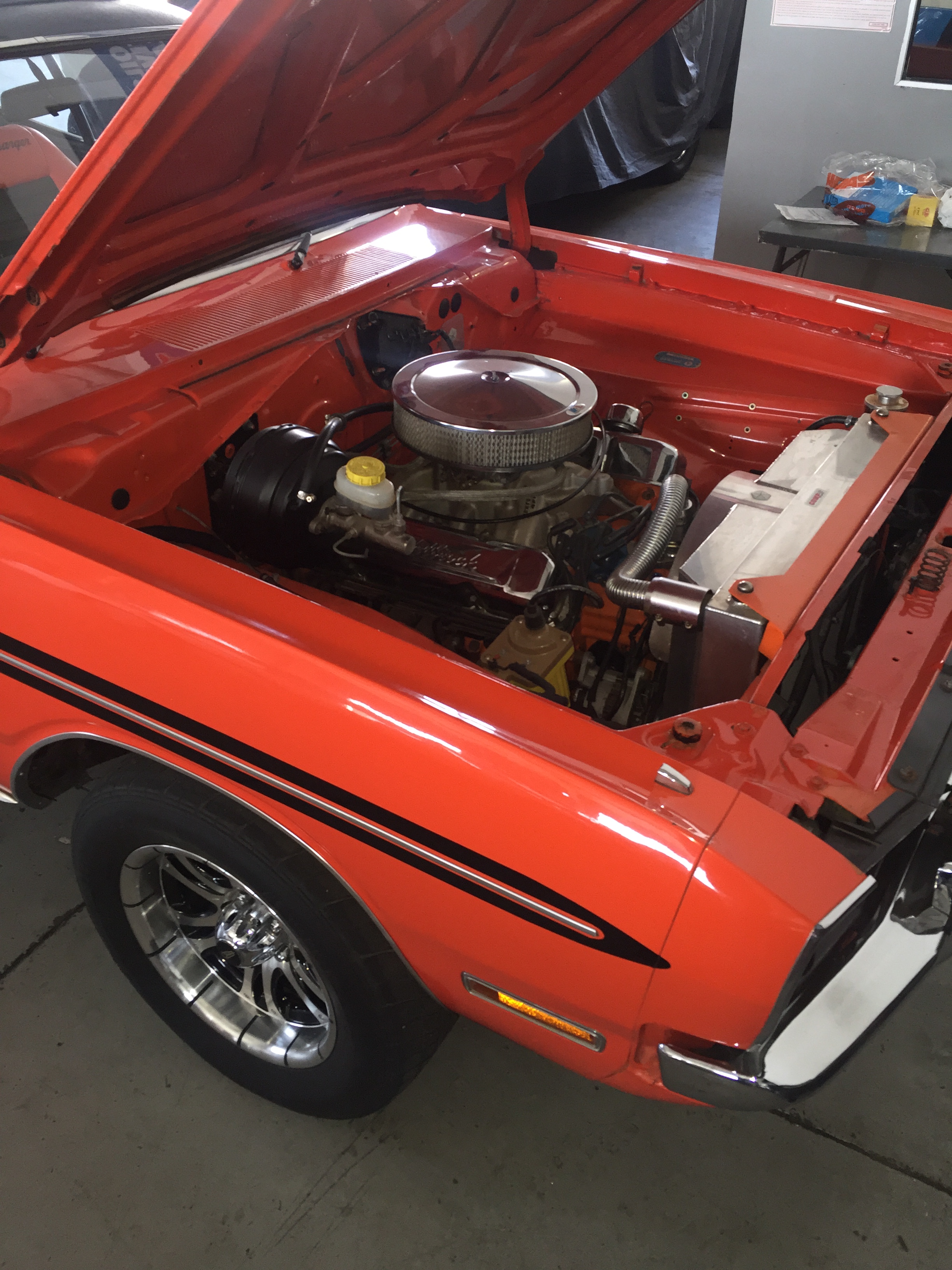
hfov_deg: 48.2
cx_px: 476
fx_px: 1063
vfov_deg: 61.7
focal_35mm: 29
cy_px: 635
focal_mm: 4.15
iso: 125
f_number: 2.2
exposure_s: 1/33
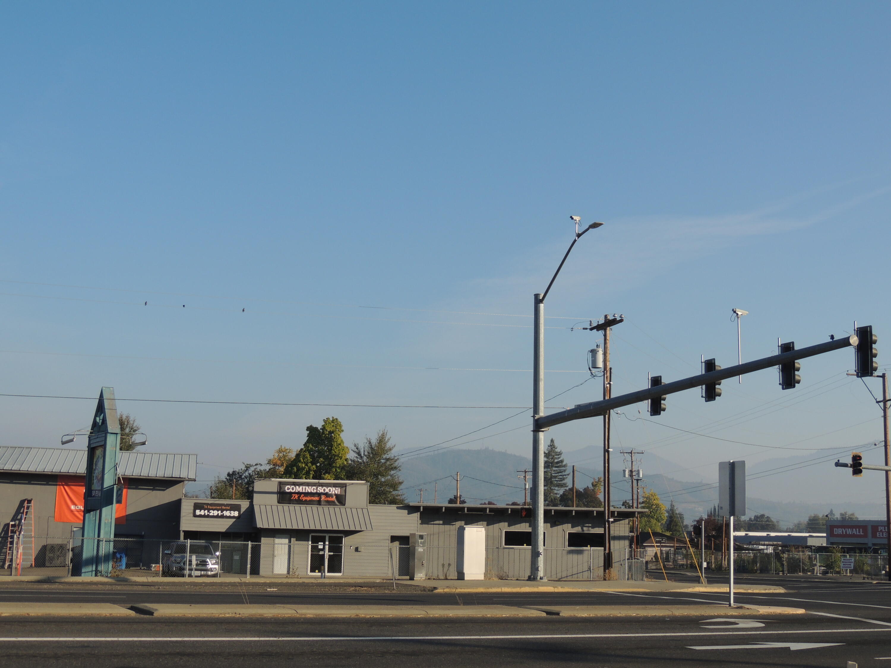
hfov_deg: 40.4
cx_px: 446
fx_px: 1210
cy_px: 334
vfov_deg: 30.9
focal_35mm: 47
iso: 100
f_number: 3.5
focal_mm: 8.3
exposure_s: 1/1000
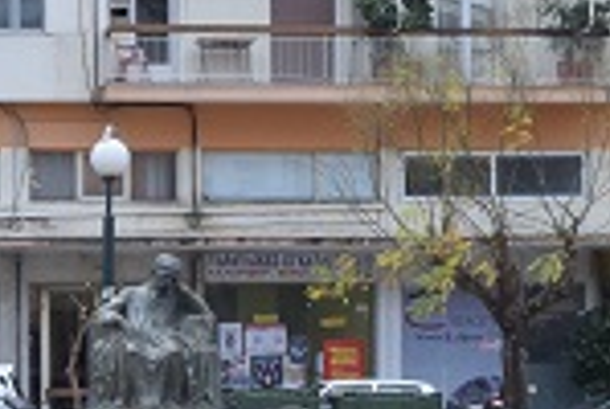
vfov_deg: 8.8
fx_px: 2643
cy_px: 417
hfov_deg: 13.1
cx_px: 94
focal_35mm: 156
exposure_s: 1/125
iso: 800
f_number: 16
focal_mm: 31
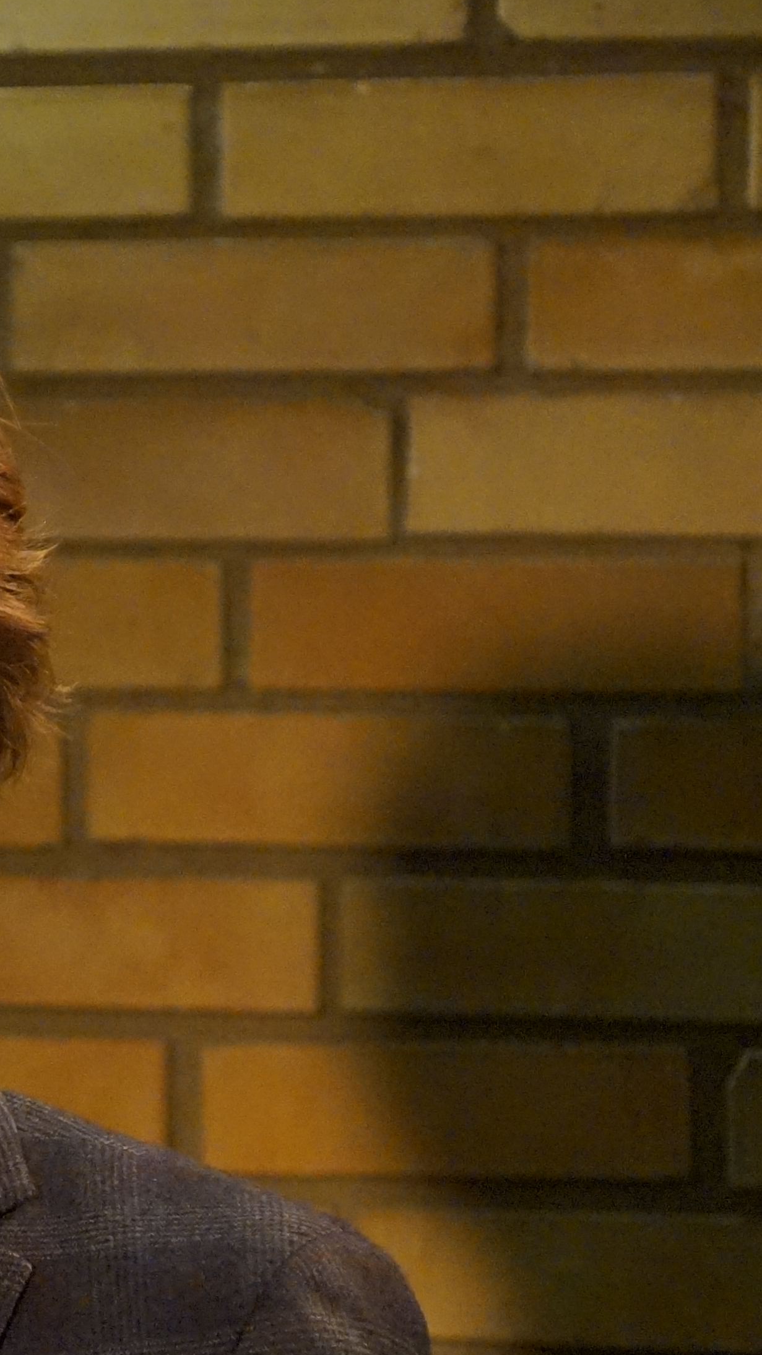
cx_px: -248
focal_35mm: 211
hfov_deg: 5.7
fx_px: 7578
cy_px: 797
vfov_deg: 10.2
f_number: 5.6
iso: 6400
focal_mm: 75
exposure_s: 1/60
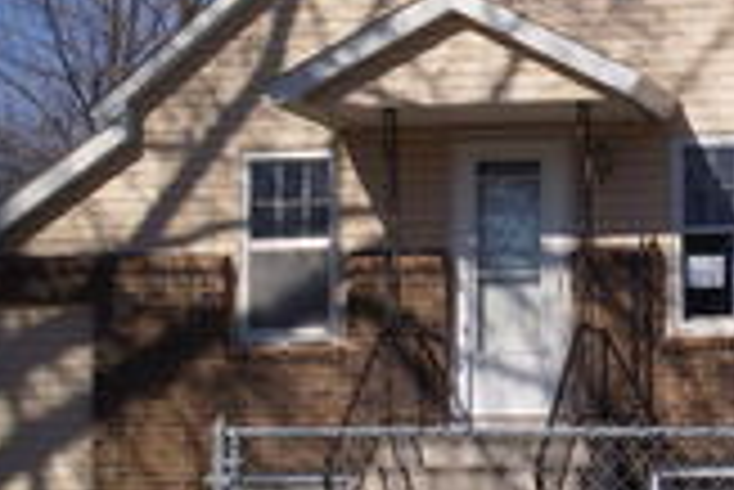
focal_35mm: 117
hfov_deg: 17.3
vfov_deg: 11.7
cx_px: 599
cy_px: 265
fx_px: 2388
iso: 64
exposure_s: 1/800
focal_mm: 9.3
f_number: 5.6
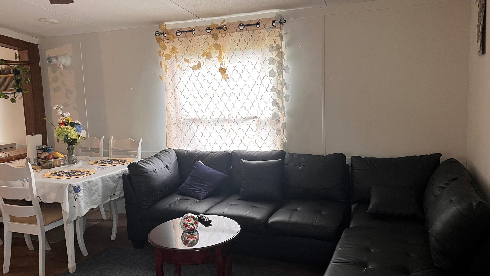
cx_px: 240
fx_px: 377
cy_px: 127
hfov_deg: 66.1
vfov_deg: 40.2
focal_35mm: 29
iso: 250
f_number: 1.6
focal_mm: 5.1
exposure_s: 1/60
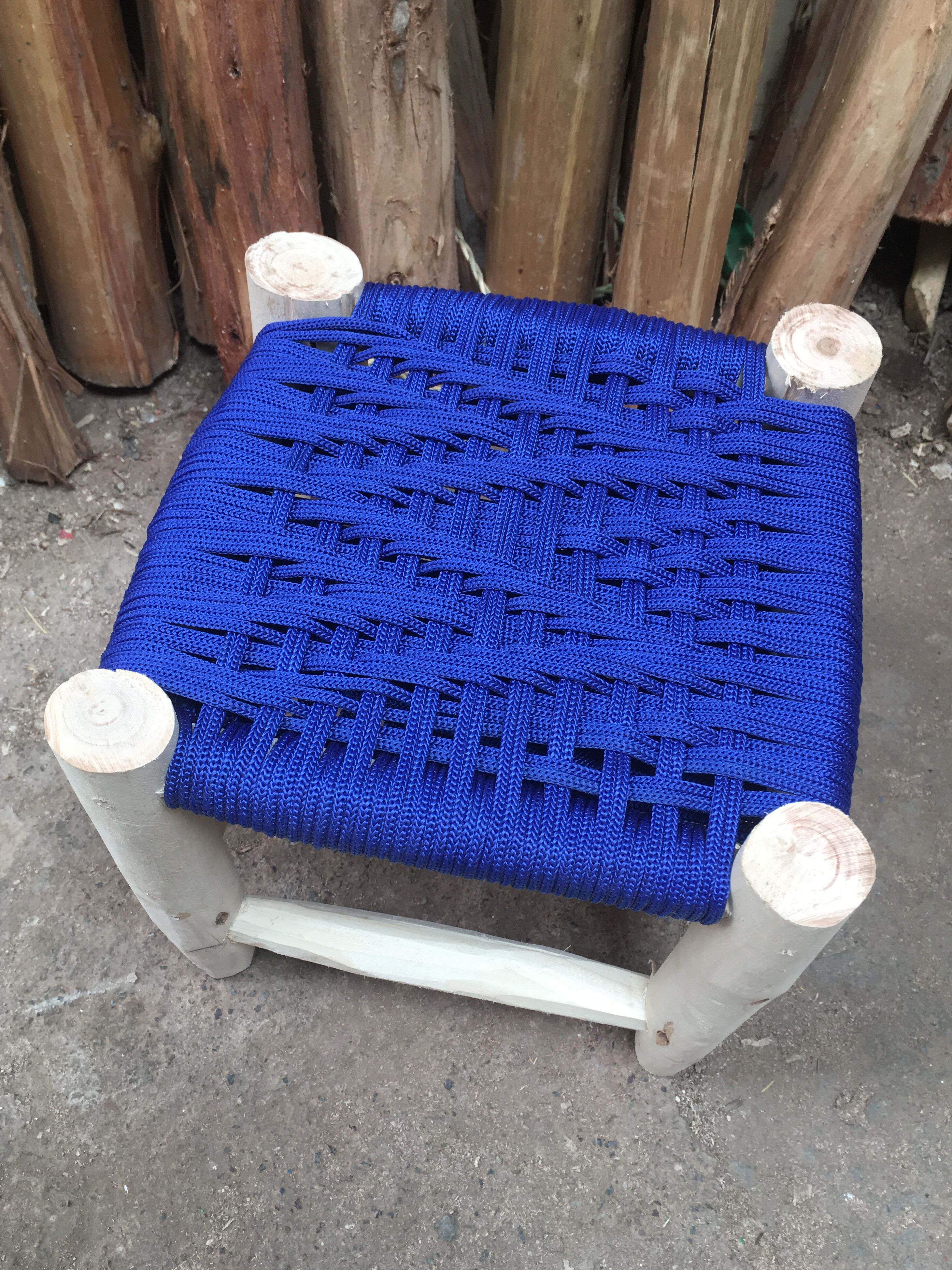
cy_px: 641
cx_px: 462
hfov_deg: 46.8
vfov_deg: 60.0
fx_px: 1100
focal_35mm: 30
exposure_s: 1/100
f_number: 2.2
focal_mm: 4.15
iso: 40
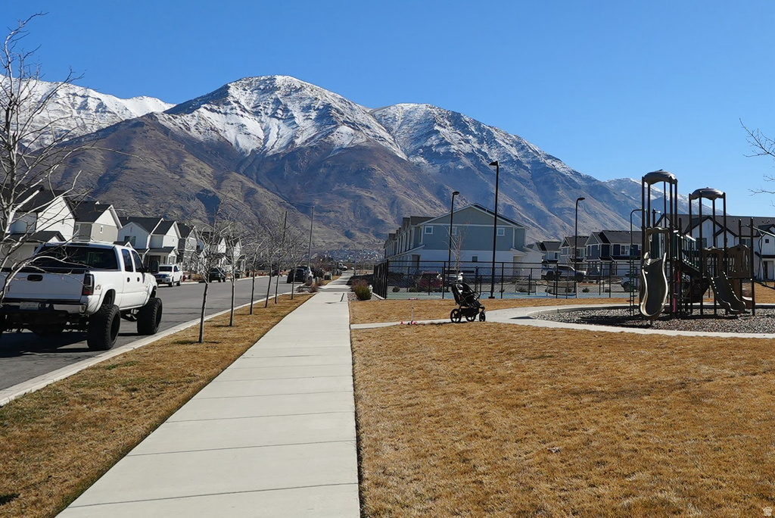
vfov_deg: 57.3
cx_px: 388
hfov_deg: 78.5
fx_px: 474
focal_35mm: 22
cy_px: 259
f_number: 5.6
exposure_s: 1/800
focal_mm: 15
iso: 80
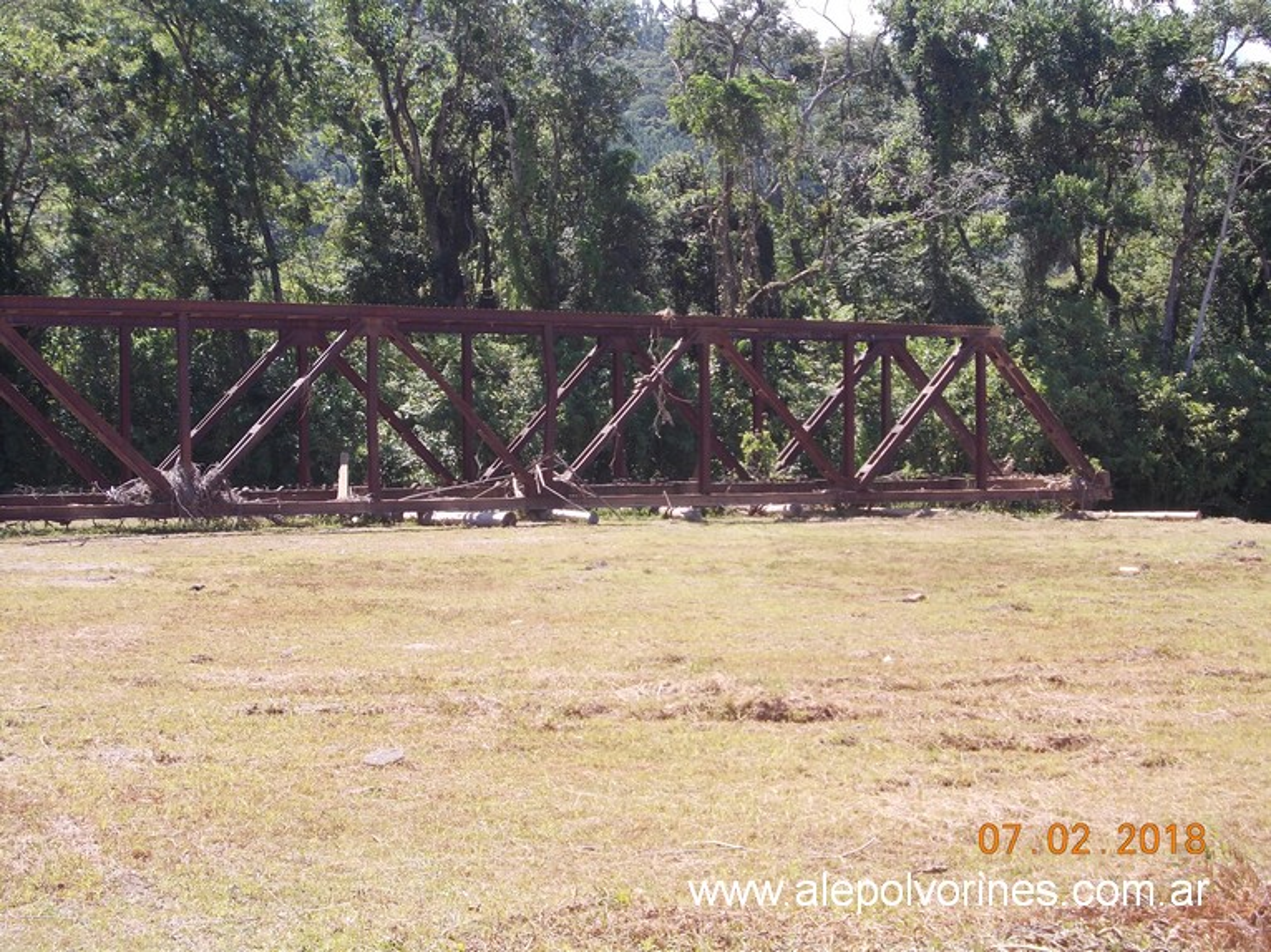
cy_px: 476
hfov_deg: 32.2
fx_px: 2202
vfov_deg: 24.4
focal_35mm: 60
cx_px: 636
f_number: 4
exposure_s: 1/250
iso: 80
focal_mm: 8.5
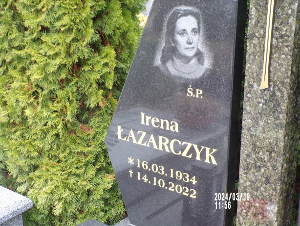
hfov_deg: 38.9
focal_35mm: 49
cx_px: 150
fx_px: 425
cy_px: 113
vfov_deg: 29.7
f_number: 3.5
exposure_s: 1/34
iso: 136
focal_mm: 8.7
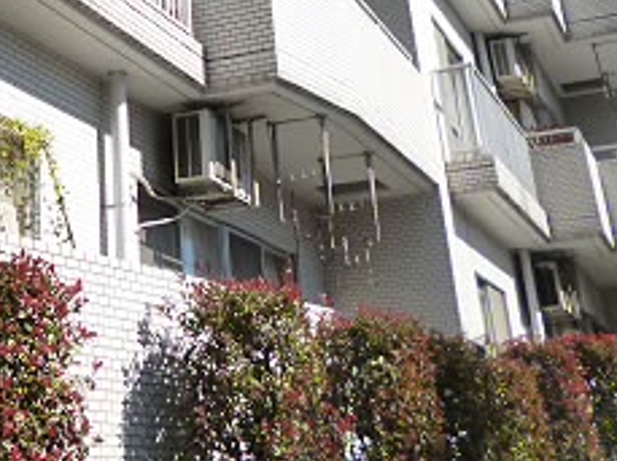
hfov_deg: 29.3
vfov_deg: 21.1
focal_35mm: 63
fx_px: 1121
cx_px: 46
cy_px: -137
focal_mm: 4.3
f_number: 2.5
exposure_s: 1/1600
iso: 160
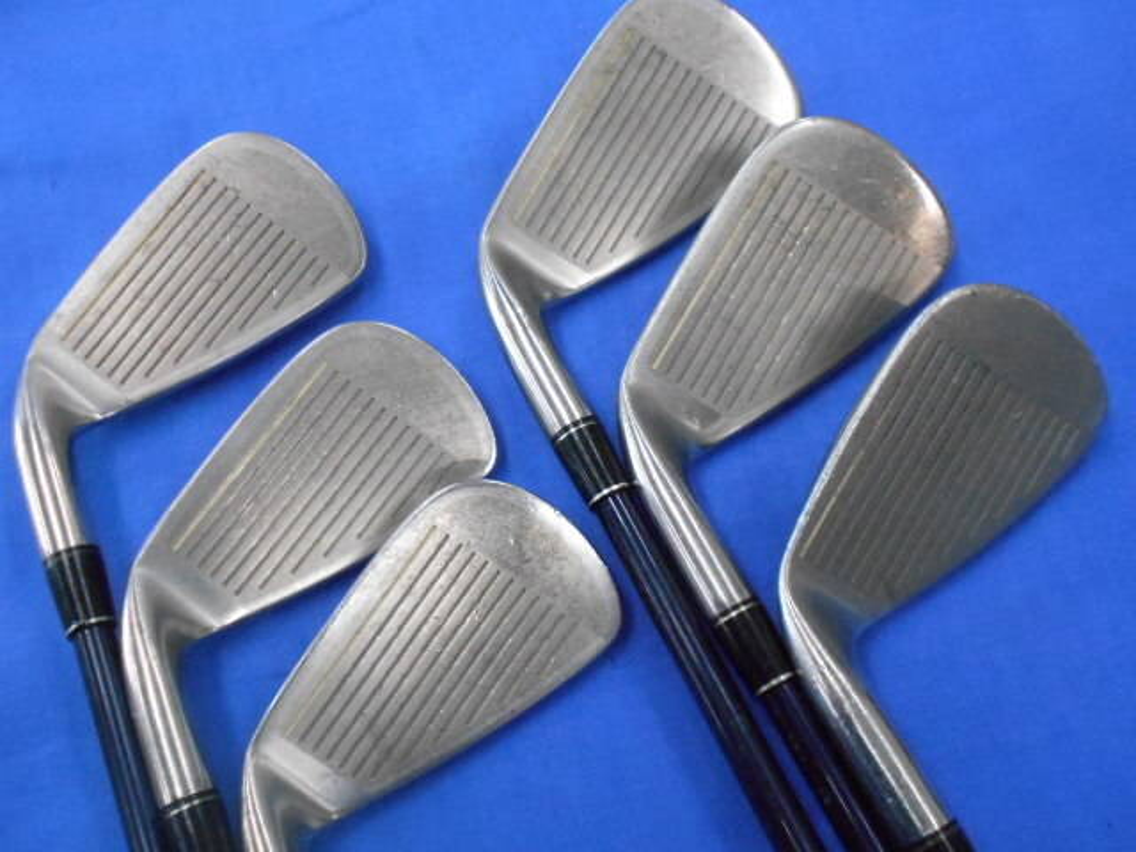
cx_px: 568
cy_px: 426
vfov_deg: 36.8
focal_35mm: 39
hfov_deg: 47.9
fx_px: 1280
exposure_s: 1/125
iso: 800
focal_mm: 6.7
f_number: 3.9
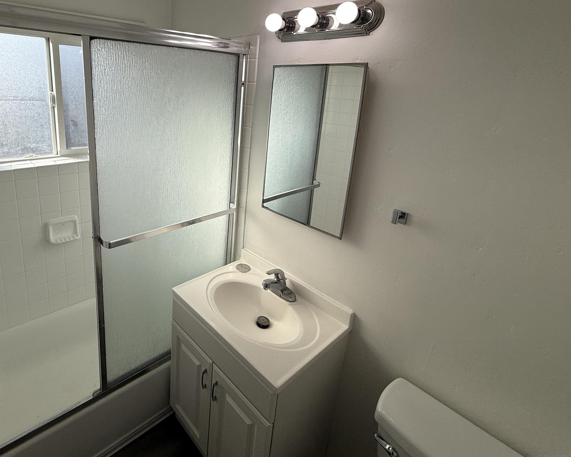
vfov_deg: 69.5
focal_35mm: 19
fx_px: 321
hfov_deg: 81.2
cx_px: 203
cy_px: 166
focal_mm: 2.22
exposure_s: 1/914
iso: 50
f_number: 2.2
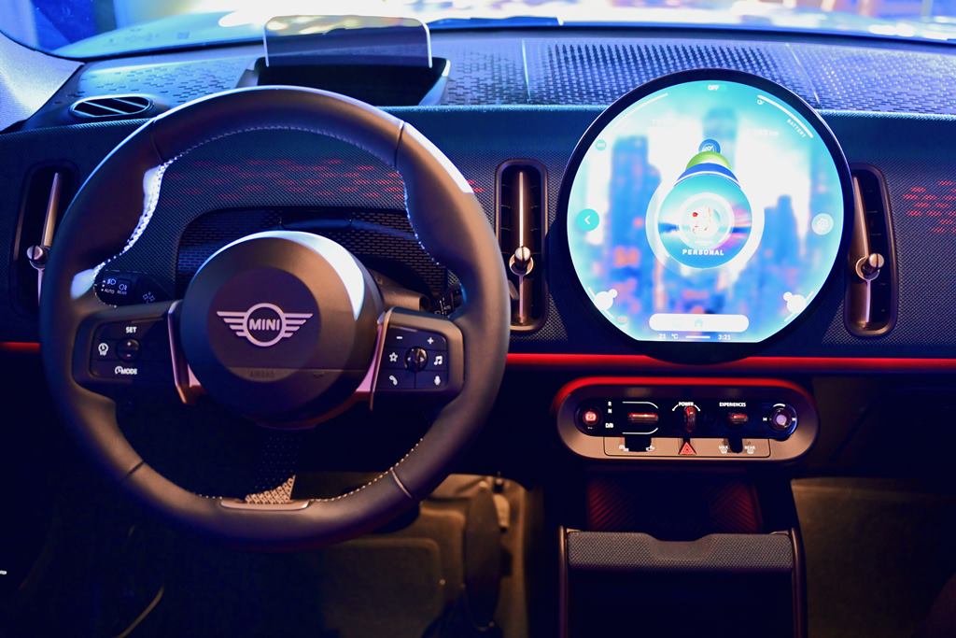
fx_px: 930
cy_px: 319
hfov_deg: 54.4
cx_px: 478
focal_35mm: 35
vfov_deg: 37.9
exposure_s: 1/25
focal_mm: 35
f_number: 2.8
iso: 1600
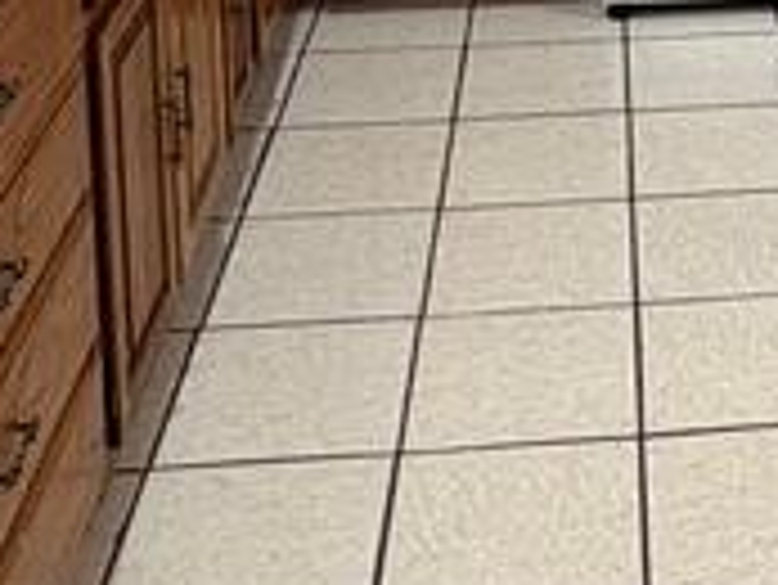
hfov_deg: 22.4
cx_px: 832
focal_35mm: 83
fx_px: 1867
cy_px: -369
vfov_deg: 15.9
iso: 320
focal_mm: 2.22
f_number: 2.2
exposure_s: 1/60
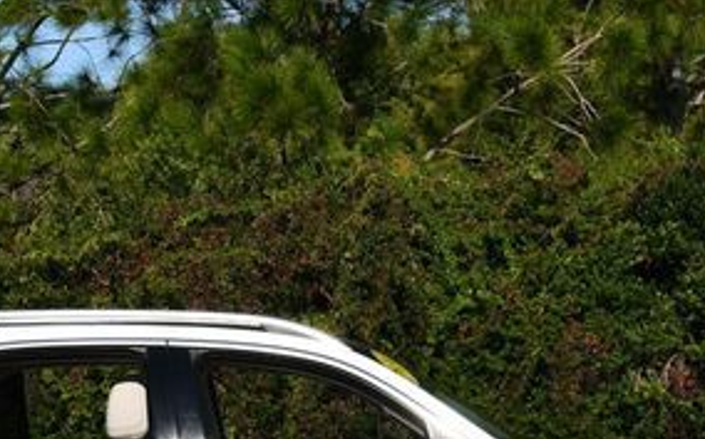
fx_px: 3360
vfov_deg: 7.5
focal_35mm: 175
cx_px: 228
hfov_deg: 12.0
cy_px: 389
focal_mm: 38
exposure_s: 1/400
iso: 100
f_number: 10
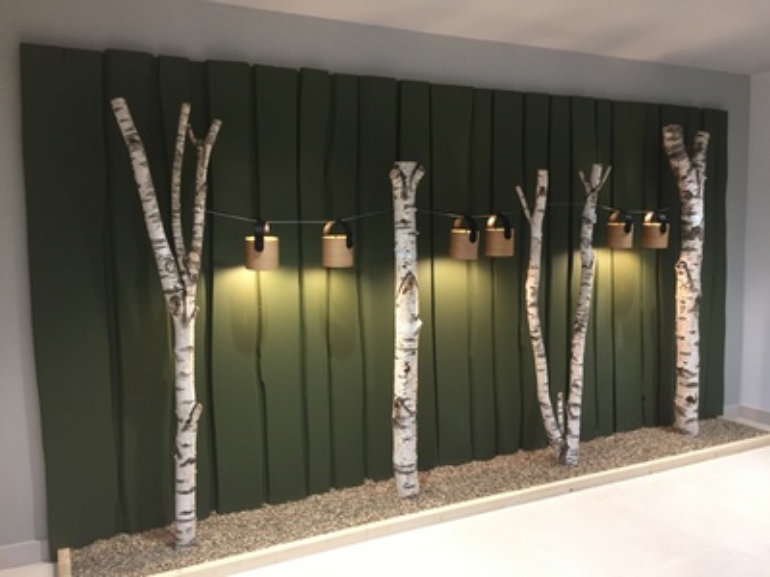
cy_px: 288
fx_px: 645
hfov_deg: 61.7
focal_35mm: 29
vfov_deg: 48.2
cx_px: 385
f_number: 2.2
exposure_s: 1/33
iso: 125
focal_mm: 4.15
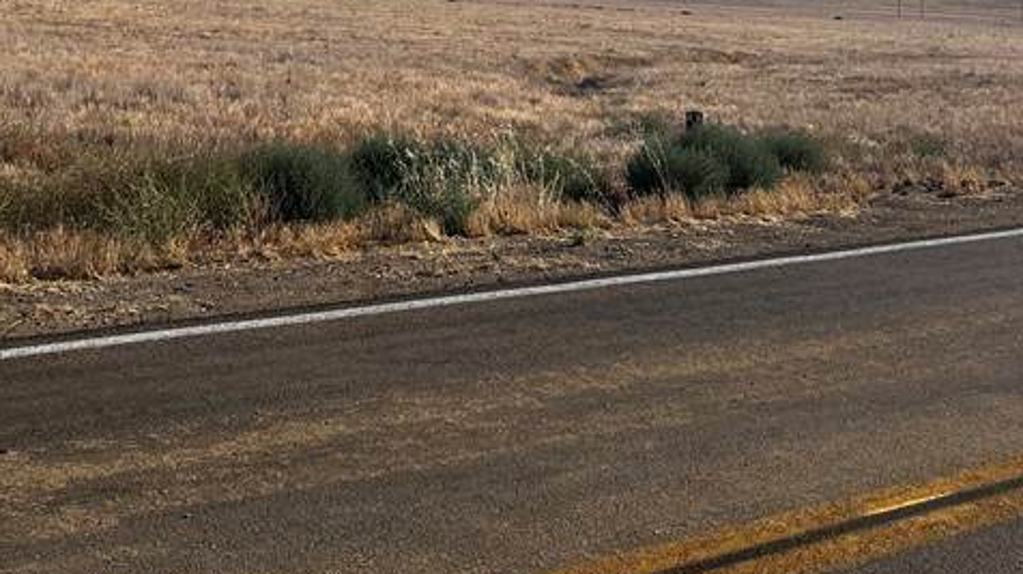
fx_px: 1654
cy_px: -49
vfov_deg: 18.9
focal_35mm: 61
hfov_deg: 33.9
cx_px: 307
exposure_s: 1/6494
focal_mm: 5.1
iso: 50
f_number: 1.6
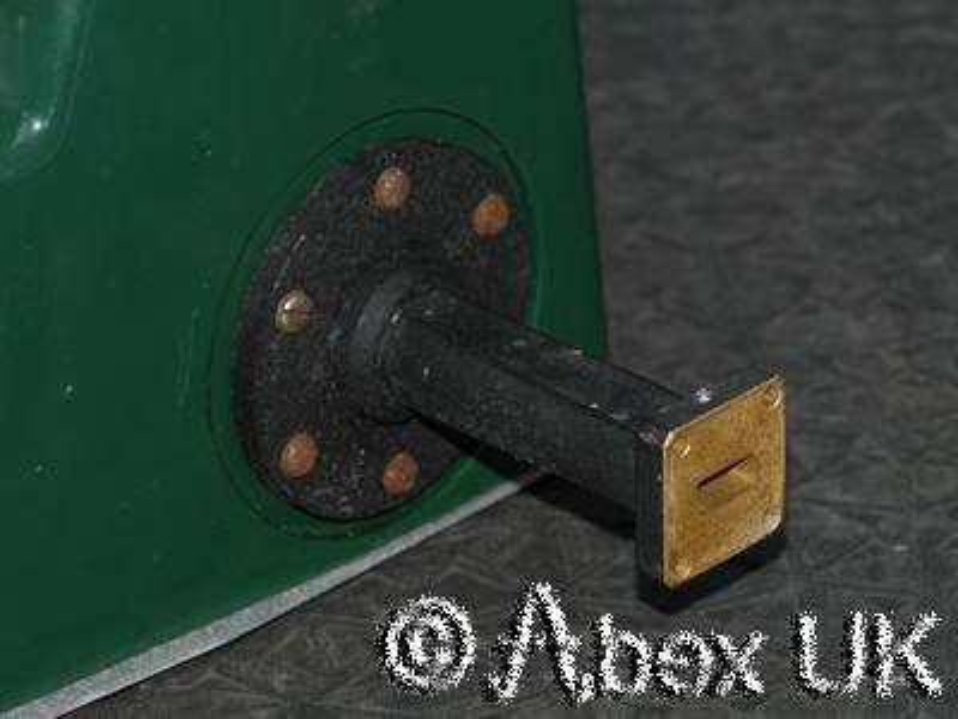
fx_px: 7749
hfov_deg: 7.1
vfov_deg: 5.3
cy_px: 360
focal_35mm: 280
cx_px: 479
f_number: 11
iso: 400
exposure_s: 1/60
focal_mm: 140
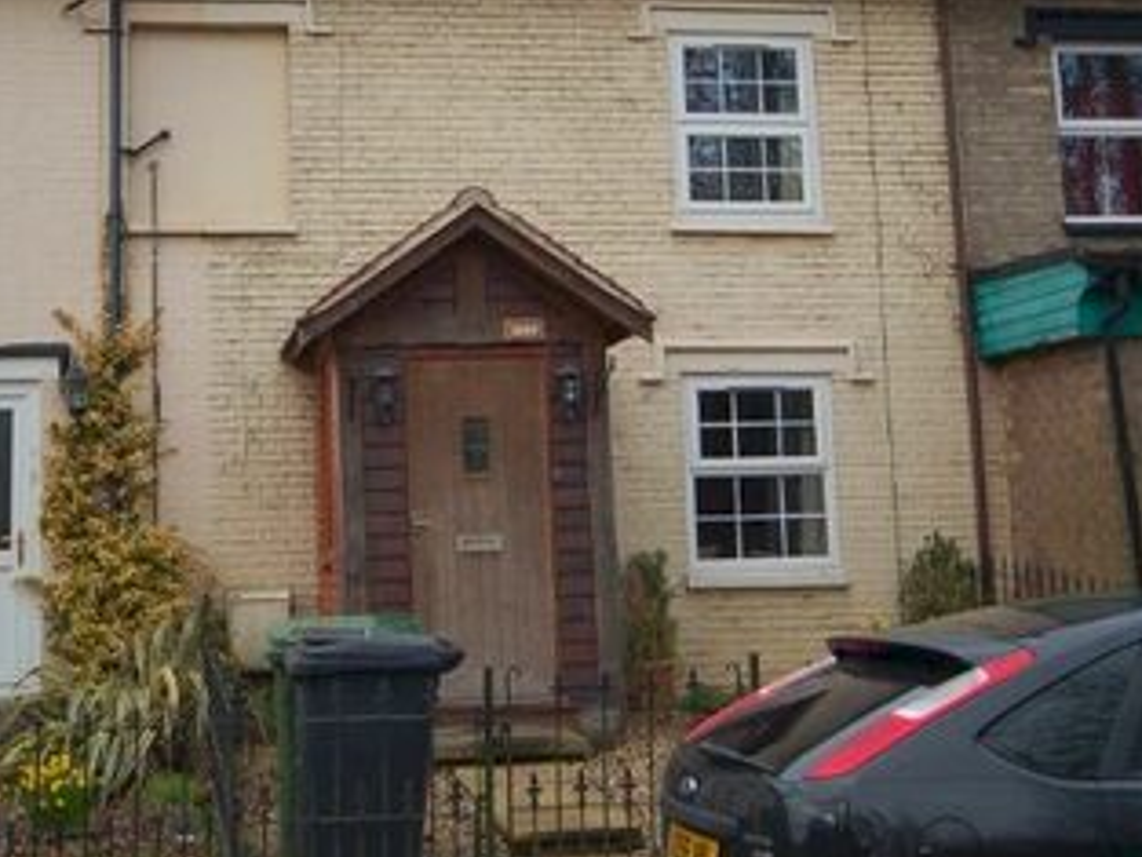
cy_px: 193
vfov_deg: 24.9
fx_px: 1914
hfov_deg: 33.1
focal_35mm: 58
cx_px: 474
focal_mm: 18
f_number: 5.6
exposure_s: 1/125
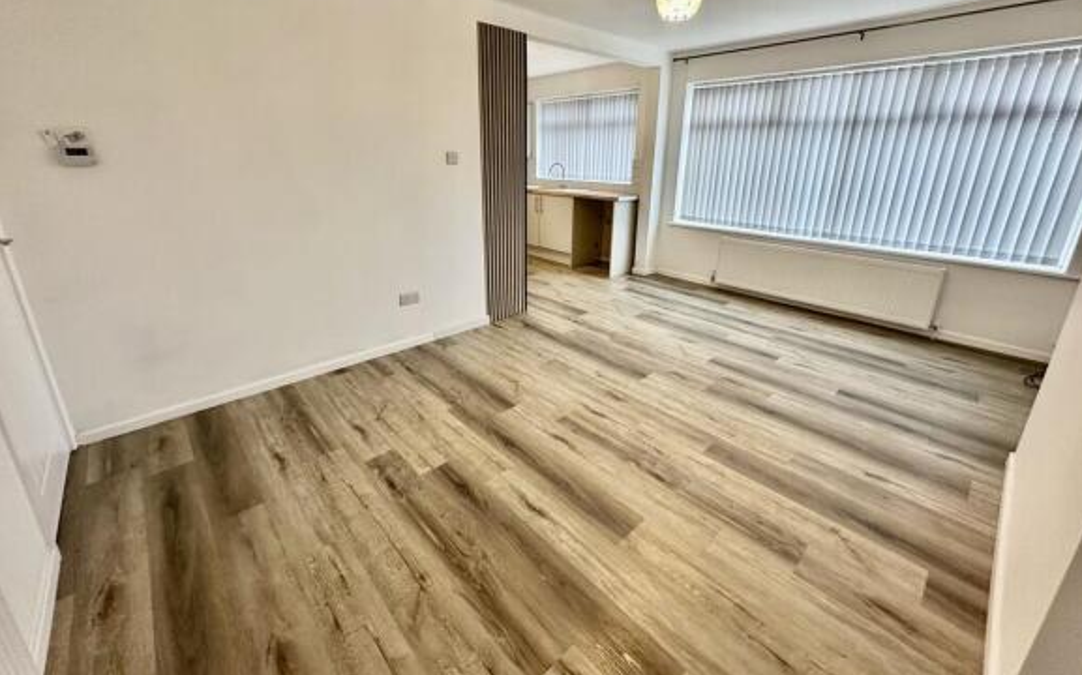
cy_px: 290
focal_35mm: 15
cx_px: 545
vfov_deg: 74.3
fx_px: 442
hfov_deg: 101.5
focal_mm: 2.22
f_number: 2.2
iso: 160
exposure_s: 1/50
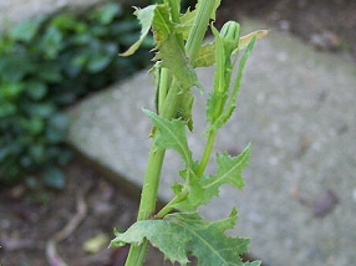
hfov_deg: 22.0
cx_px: 185
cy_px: 159
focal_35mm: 89
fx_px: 915
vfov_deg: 16.6
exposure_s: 1/60
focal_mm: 10.7
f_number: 3.4
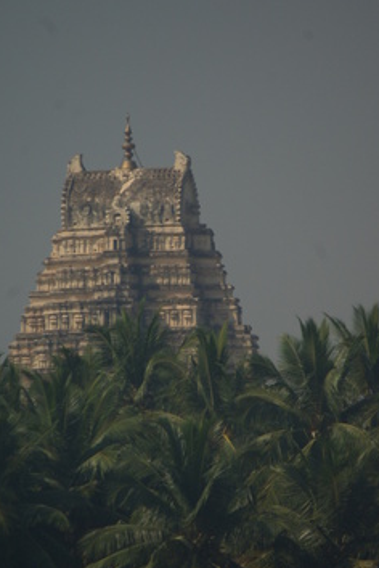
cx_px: 185
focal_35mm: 856
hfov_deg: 1.6
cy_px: 280
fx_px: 13490
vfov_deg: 2.4
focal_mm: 420
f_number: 6.7
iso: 100
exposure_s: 1/250
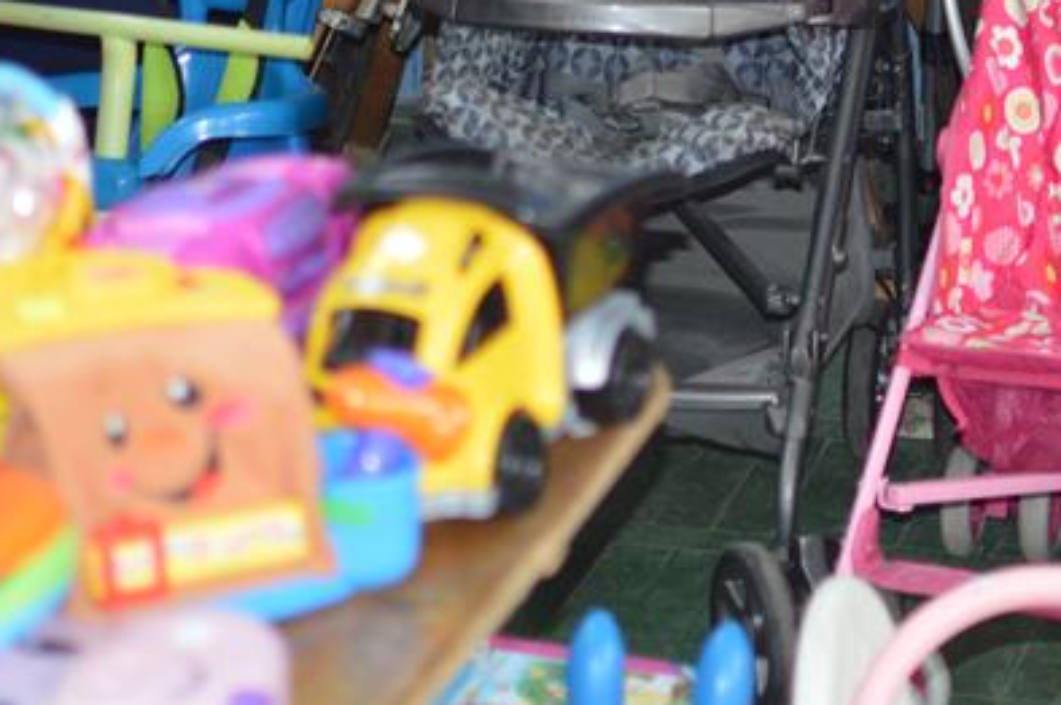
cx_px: 832
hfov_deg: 15.0
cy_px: -23
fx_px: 4014
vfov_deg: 10.0
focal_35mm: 136
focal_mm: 35
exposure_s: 1/80
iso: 100
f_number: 1.8
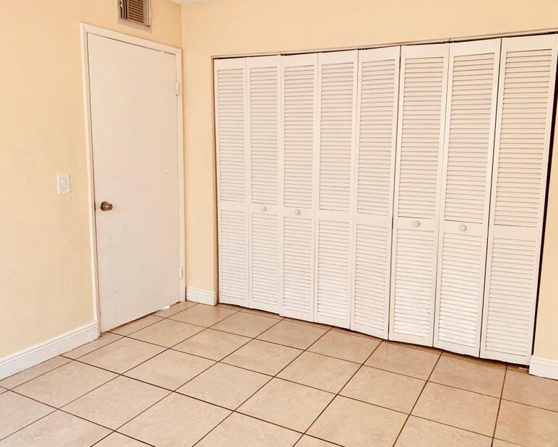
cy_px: 222
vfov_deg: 51.6
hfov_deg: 62.1
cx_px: 303
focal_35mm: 28
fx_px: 463
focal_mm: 4.25
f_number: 1.8
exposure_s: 1/60
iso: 200
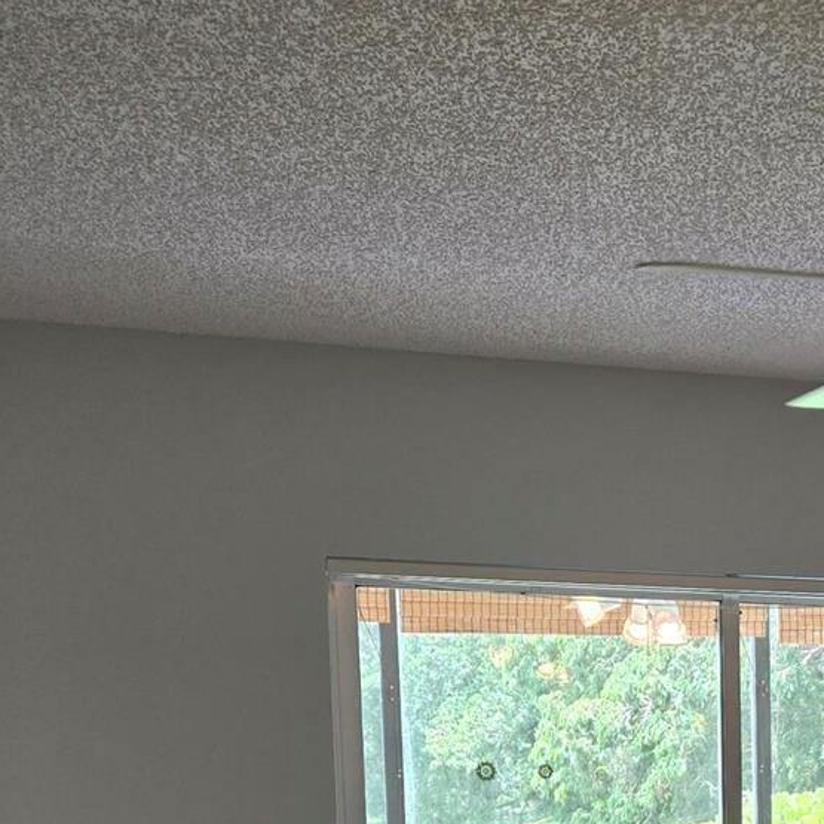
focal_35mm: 75
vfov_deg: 20.9
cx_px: 971
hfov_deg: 21.5
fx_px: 2020
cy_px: 1076
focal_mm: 5.4
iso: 64
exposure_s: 1/120
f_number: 1.8
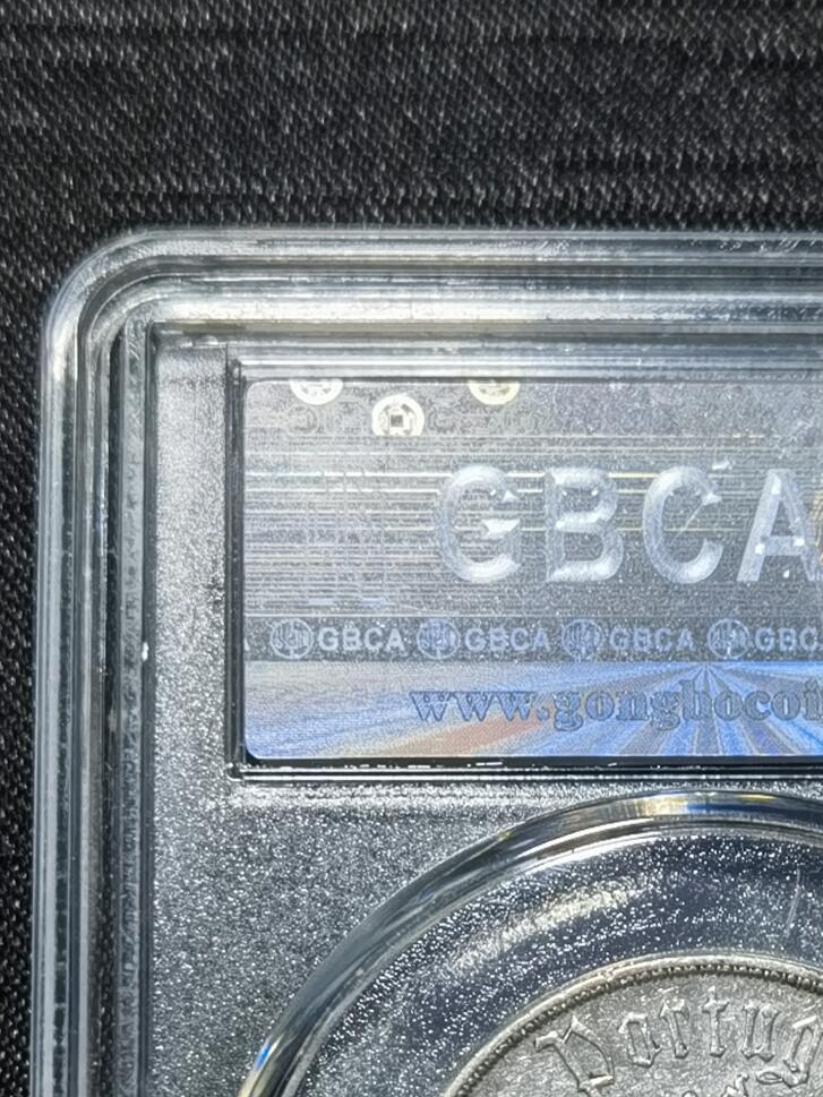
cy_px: 1012
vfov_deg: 16.6
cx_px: 710
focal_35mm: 117
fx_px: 3708
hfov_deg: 12.6
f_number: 1.9
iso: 64
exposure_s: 1/100
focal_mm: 6.67
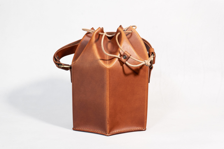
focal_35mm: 70
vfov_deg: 19.3
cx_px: 112
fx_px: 439
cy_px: 74
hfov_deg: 28.6
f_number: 5.6
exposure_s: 1/40
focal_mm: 47
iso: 400
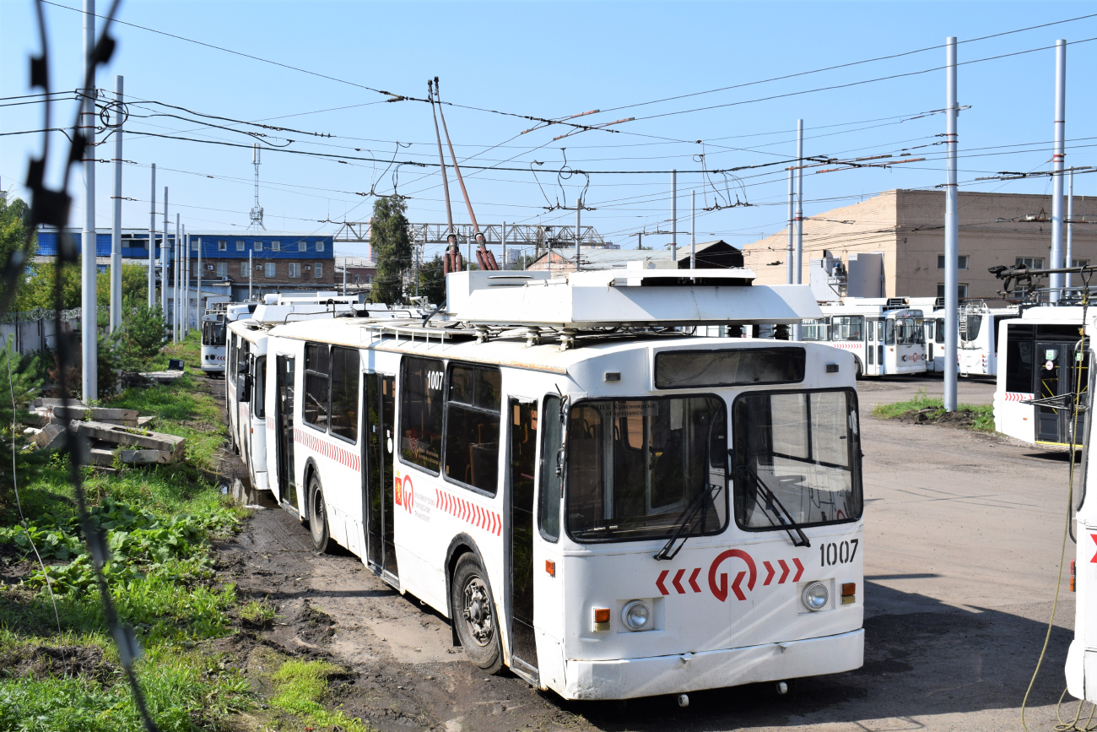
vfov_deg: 29.9
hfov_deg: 43.6
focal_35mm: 45
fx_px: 1371
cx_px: 548
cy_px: 366
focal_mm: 30
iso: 200
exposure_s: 1/400
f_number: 10
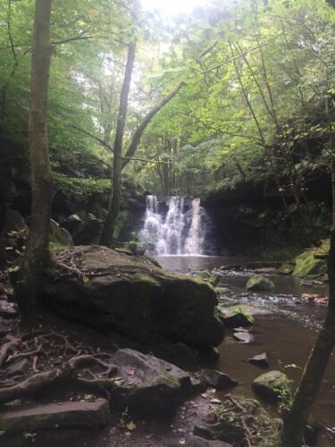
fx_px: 374
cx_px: 168
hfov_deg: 48.2
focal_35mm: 29
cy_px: 224
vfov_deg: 61.7
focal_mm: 4.15
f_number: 2.2
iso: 32
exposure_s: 1/33
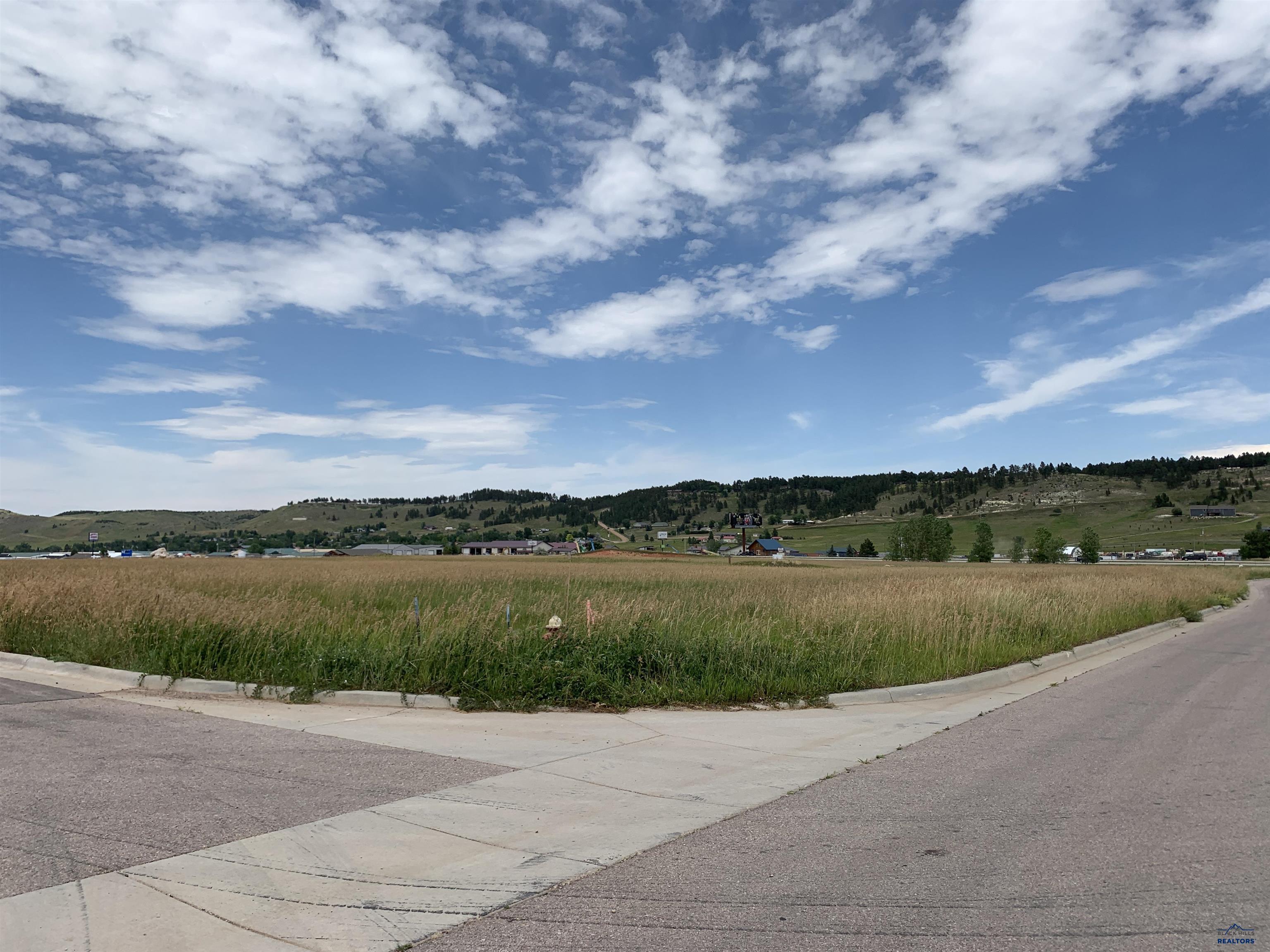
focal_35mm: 26
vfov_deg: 53.1
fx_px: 954
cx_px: 635
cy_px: 476
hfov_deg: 67.3
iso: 25
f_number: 1.8
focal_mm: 4.25
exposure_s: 1/3086
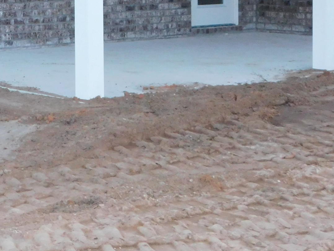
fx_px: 965
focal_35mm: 100
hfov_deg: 18.9
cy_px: -53
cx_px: -31
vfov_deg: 14.3
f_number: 3.5
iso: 450
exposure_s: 1/30
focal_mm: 6.3
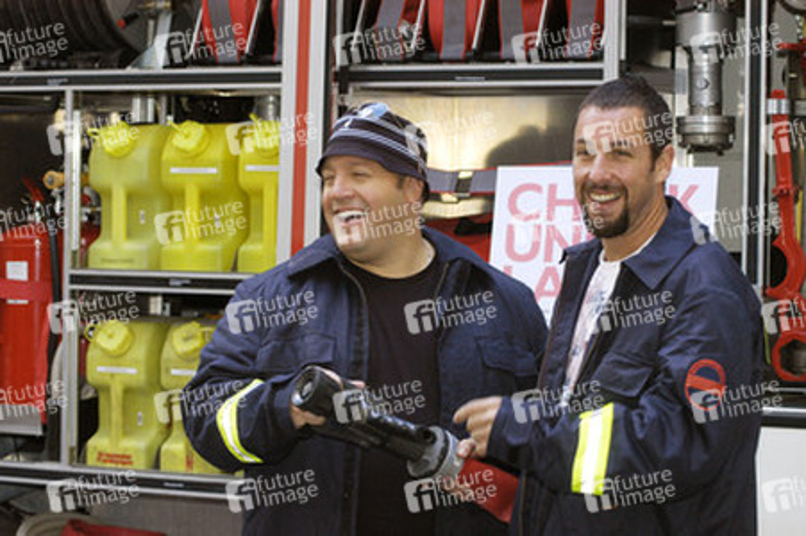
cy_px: 268
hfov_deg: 19.5
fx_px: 2349
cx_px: 403
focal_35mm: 105
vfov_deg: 13.0
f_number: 5.6
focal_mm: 70
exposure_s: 1/125
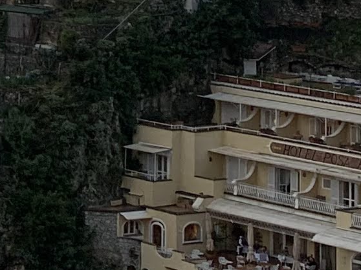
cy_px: -244
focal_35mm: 188
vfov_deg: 7.6
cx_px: -699
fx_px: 1960
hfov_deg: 8.8
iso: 25
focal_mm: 4.25
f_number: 1.8
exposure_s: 1/122
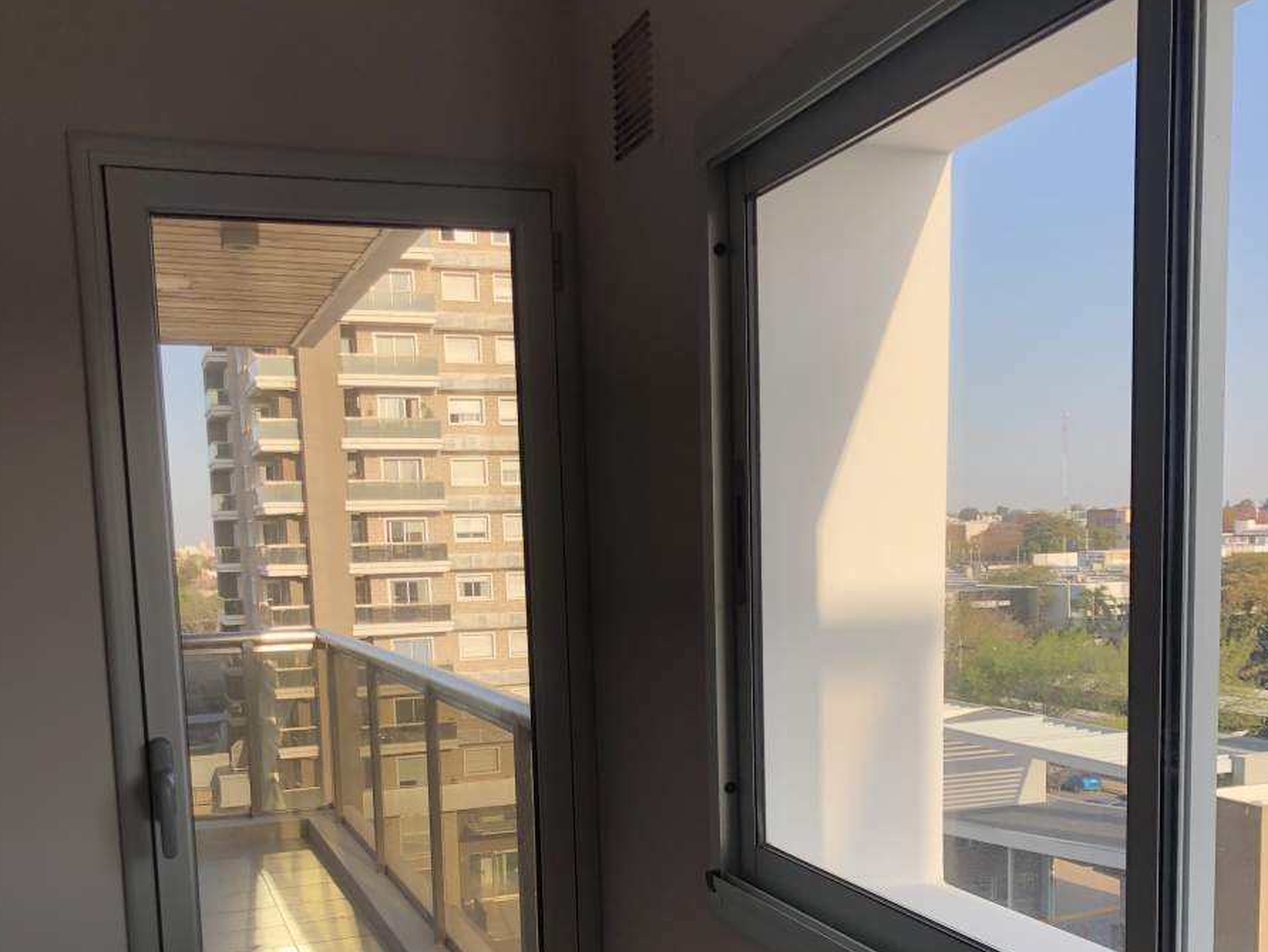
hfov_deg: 49.0
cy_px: 712
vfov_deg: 36.9
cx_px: 635
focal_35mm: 38
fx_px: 1393
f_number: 1.8
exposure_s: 1/631
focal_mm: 3.99
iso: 20
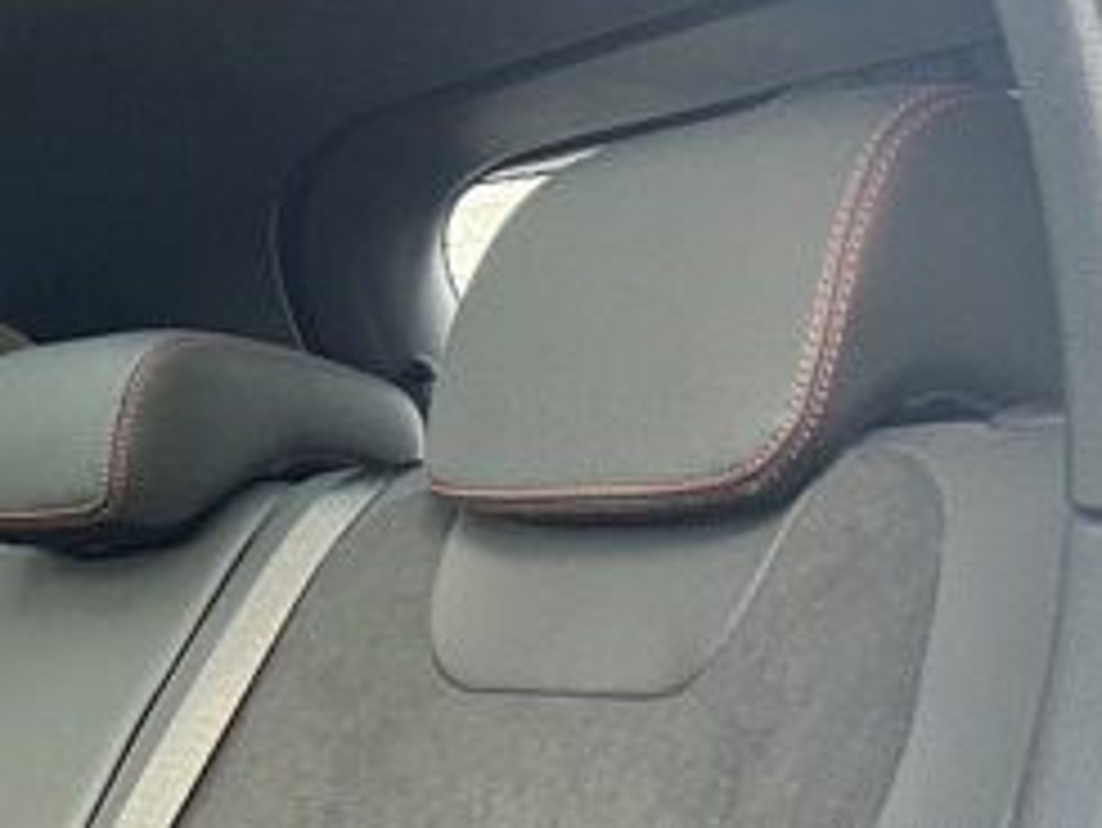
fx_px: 2707
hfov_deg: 21.4
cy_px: 1197
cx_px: -216
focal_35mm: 85
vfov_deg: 16.1
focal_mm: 5.7
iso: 125
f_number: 1.5
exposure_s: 1/75
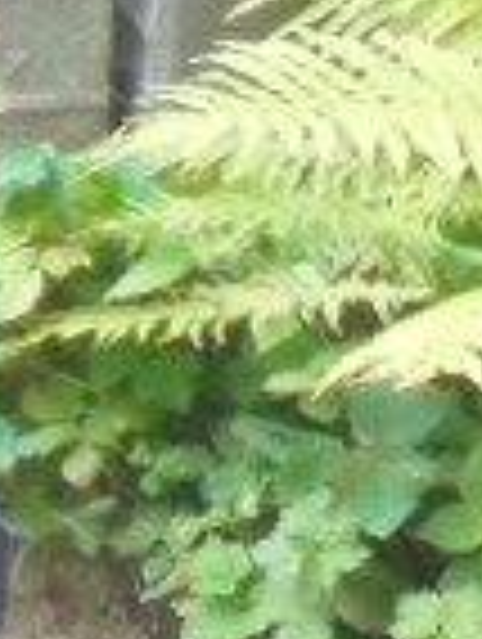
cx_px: -842
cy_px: -387
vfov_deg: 7.7
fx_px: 4665
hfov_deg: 5.6
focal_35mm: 252
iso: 400
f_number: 5.2
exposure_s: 1/25
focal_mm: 10.1
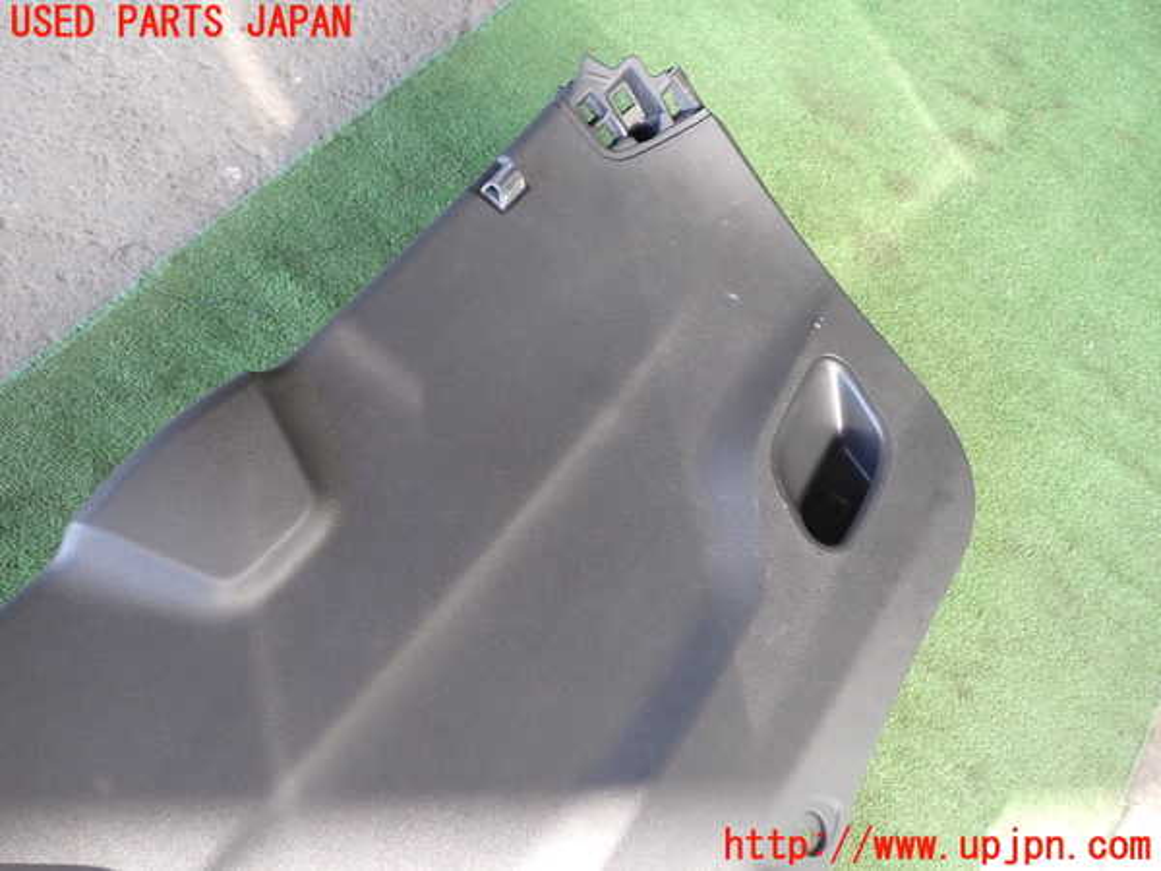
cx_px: 580
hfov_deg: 60.0
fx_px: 1006
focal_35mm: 30
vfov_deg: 46.8
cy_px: 436
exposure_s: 1/60
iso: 160
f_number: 2.3
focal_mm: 5.4
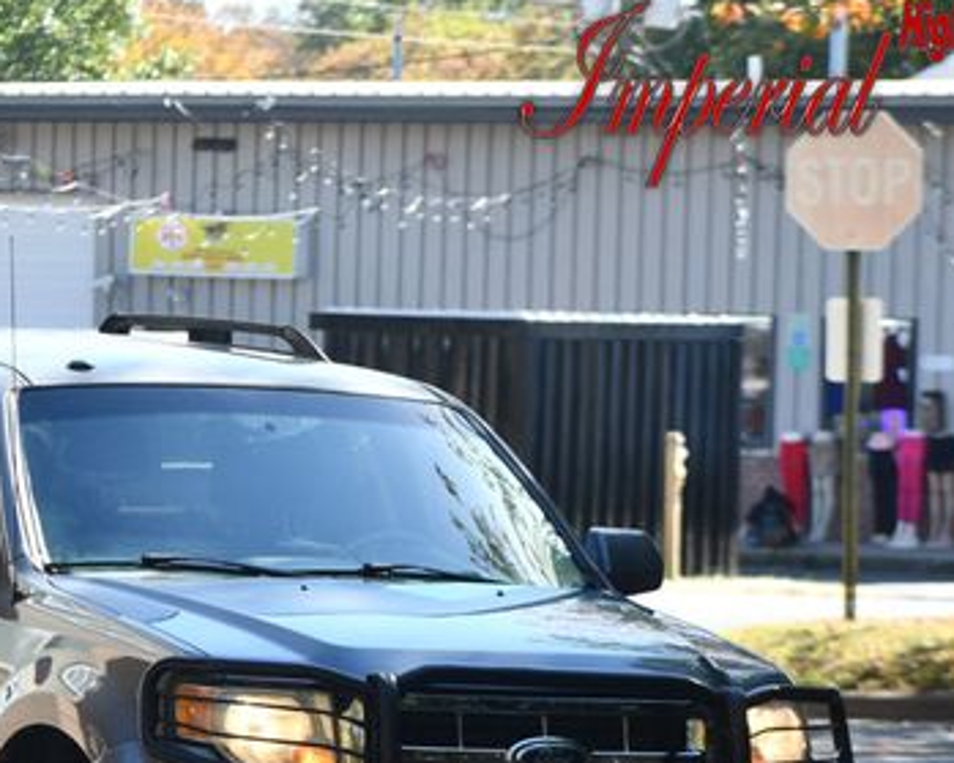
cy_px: 533
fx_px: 8016
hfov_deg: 6.8
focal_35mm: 284
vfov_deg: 5.4
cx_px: 205
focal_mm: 110
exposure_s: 1/250
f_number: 5.6
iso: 200
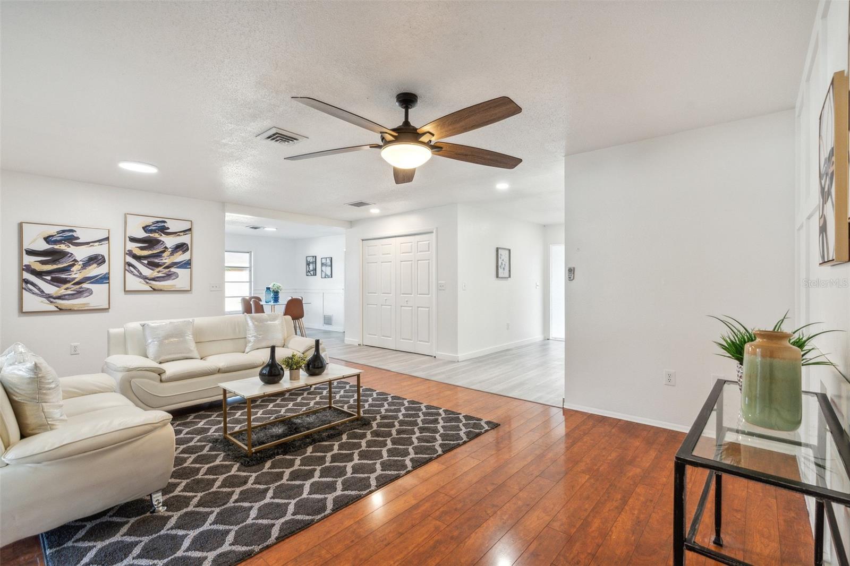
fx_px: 378
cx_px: 425
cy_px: 283
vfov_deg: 73.7
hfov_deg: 96.7
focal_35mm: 16
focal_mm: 16
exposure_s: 1/50
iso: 1600
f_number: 8
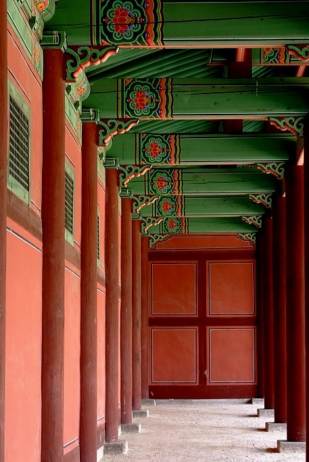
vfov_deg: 22.3
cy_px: 259
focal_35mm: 91
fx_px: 1167
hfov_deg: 15.1
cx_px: 192
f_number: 5
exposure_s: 1/28
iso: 250
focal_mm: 36
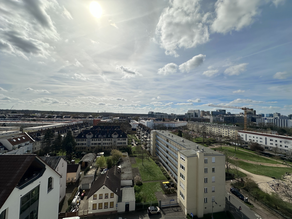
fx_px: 118
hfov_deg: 102.1
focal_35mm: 14
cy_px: 110
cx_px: 146
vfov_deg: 85.7
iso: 50
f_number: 2.2
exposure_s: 1/8403
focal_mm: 2.22
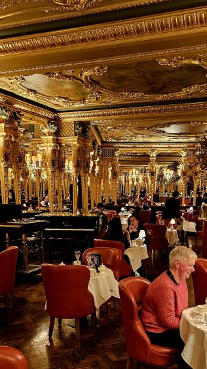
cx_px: 130
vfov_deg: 51.5
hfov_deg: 31.0
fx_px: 371
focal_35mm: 38
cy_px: 255
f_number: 1.7
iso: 640
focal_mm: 6.3
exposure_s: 1/50
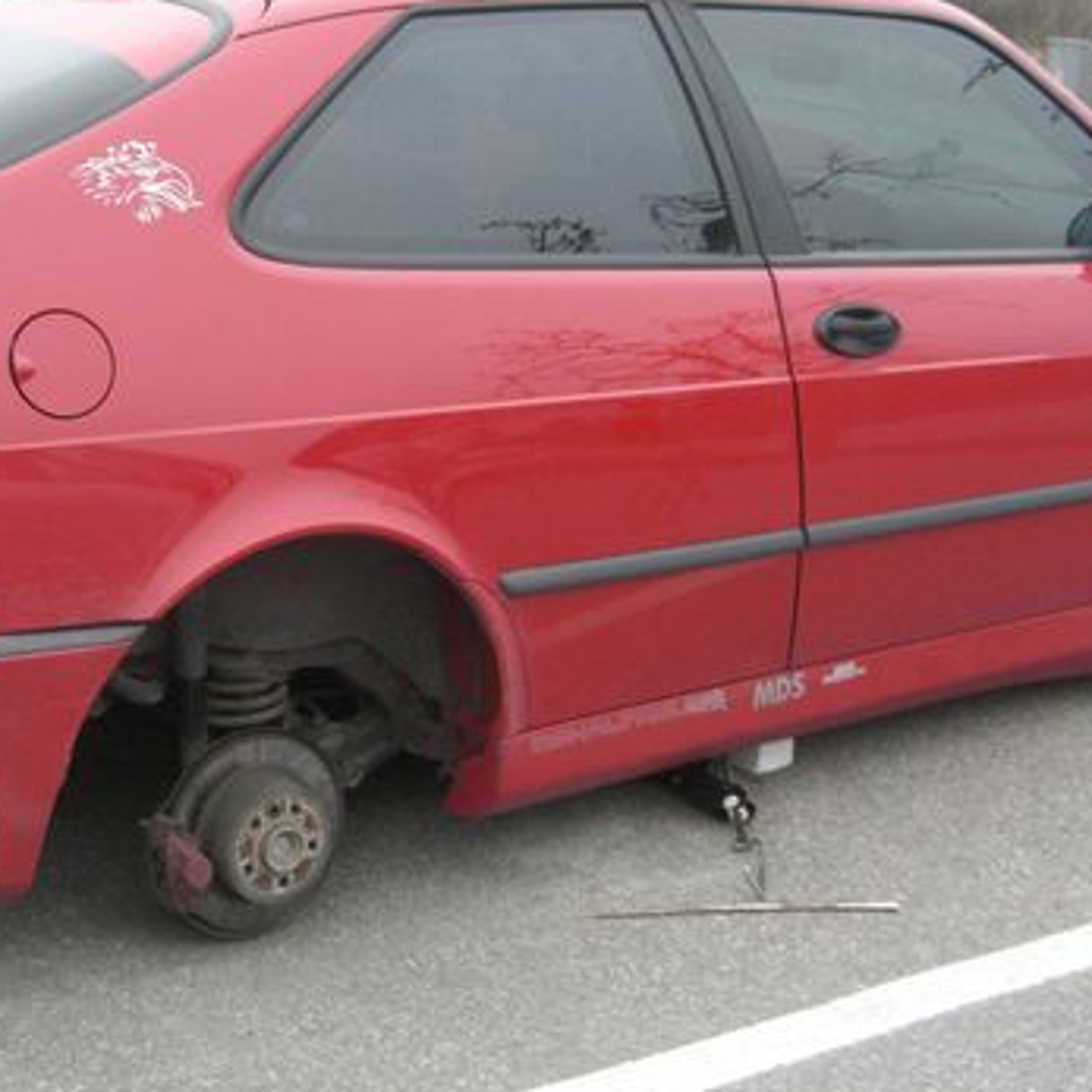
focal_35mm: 62
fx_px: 2213
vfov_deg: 27.7
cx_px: 359
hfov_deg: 27.5
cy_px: 485
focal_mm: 7.9
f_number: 2.8
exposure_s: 1/640
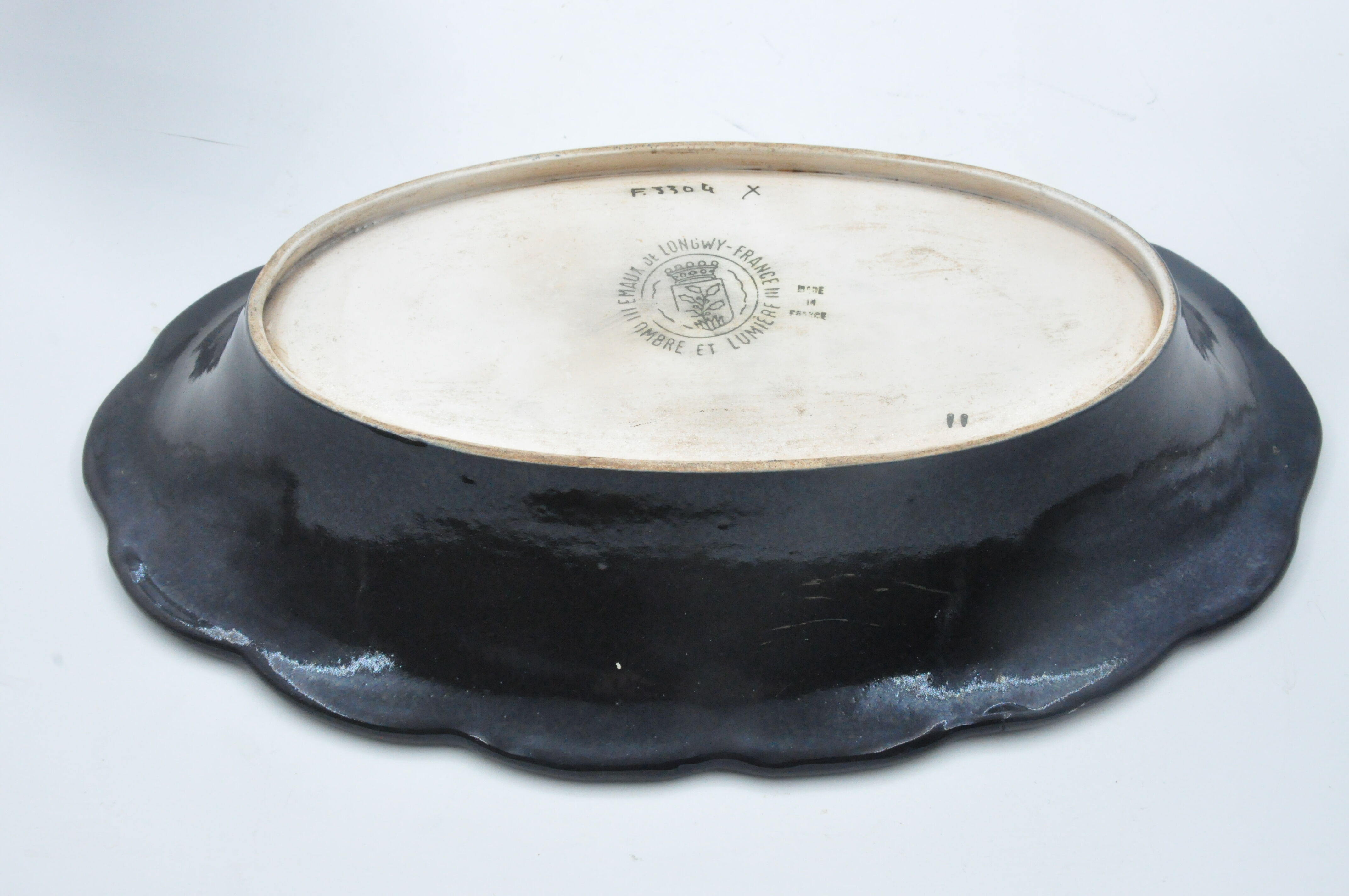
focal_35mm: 63
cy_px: 448
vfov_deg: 21.5
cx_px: 674
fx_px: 2358
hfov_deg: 31.9
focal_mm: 42
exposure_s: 1/320
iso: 3200
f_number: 18
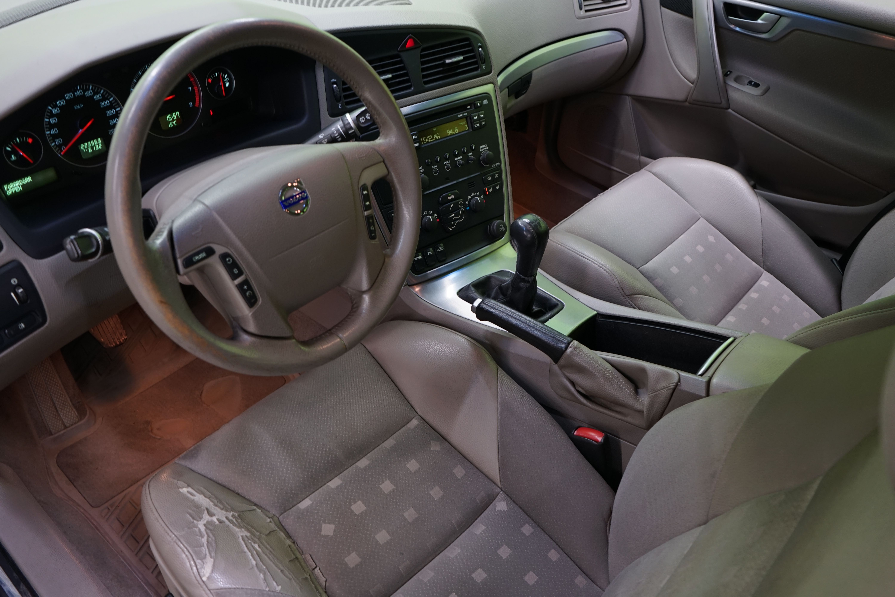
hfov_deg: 53.1
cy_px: 298
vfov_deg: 36.9
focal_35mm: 36
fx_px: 895
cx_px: 448
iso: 640
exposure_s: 1/13
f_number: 5.6
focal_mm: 36
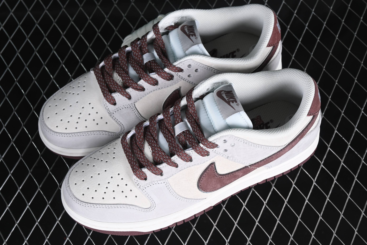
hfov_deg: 27.0
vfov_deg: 18.2
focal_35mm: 75
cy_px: 122
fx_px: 765
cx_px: 184
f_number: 7.1
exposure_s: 1/80
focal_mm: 50
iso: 160
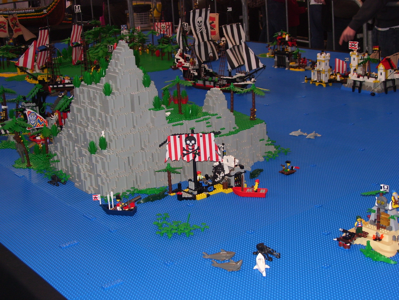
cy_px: 150
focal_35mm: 56
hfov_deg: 34.3
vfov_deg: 26.1
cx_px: 200
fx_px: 645
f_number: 3.4
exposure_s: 1/60
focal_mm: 9.4
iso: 80
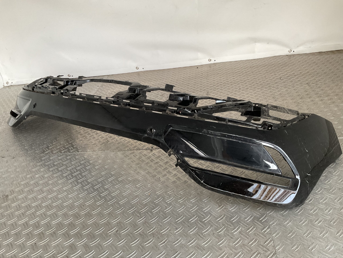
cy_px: 129
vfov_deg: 48.2
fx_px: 287
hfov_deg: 61.7
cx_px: 172
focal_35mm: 29
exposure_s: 1/50
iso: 64
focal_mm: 3
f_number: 1.8
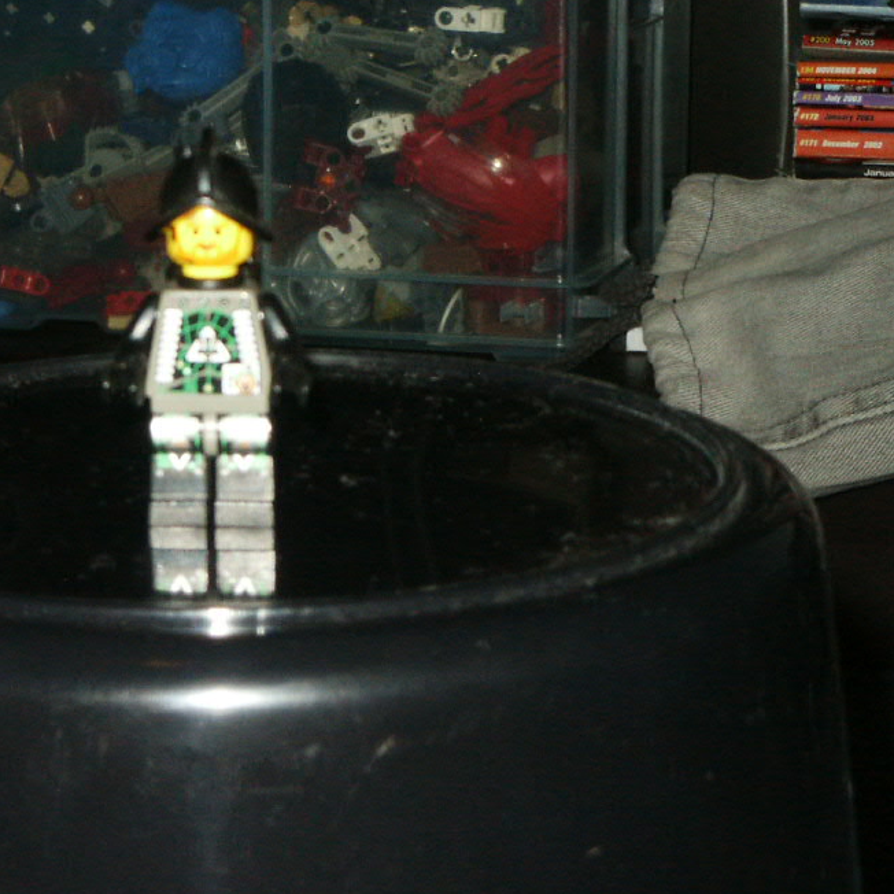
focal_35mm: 151
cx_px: 195
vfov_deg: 11.5
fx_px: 4412
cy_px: 254
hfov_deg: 11.5
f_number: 8
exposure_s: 1/90
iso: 200
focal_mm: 17.31
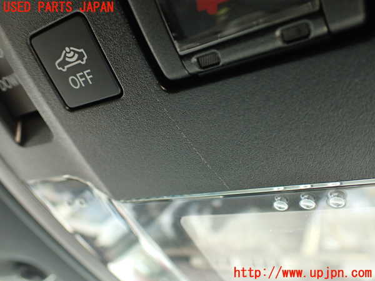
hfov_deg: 56.8
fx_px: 347
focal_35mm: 32
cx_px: 188
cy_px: 140
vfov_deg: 44.2
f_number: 2.4
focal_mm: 5.79
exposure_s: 1/30
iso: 400
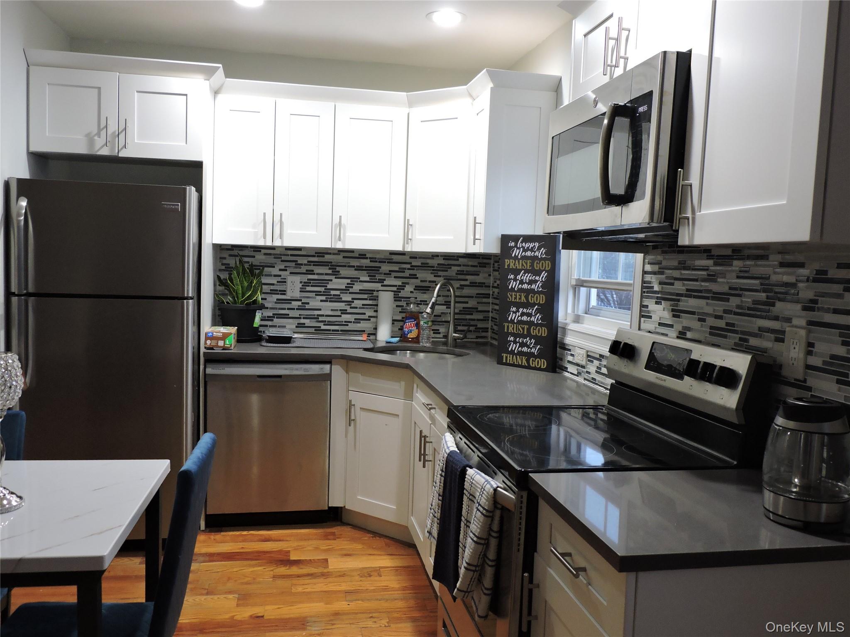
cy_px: 318
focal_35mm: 30
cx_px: 425
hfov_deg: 60.0
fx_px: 737
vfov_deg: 46.8
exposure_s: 1/30
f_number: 3.1
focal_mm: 5.4
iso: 400
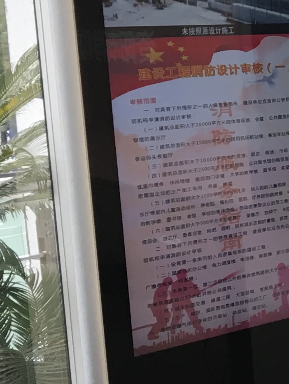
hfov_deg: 10.2
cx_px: 702
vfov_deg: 15.7
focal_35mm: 125
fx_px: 1391
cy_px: 277
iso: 25
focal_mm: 4.15
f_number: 2.2
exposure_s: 1/33
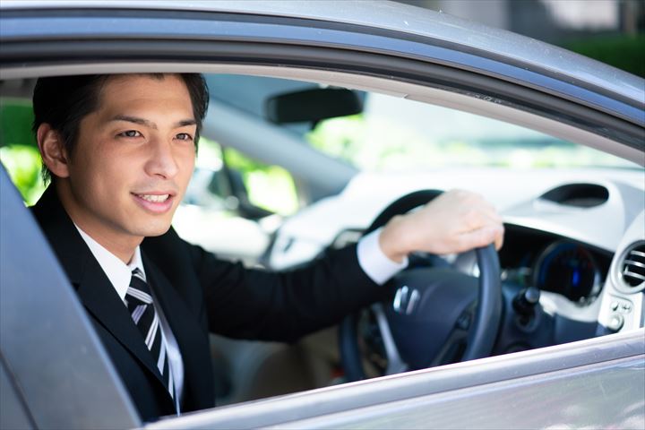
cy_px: 215
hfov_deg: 36.2
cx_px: 322
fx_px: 985
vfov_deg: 24.6
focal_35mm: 55
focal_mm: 55
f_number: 1.8
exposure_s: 1/320
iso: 100
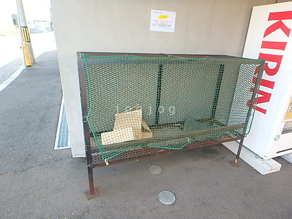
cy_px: 110
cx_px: 146
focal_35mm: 21
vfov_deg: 63.4
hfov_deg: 79.0
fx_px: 177
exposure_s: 1/60
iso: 160
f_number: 3.5
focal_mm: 3.7
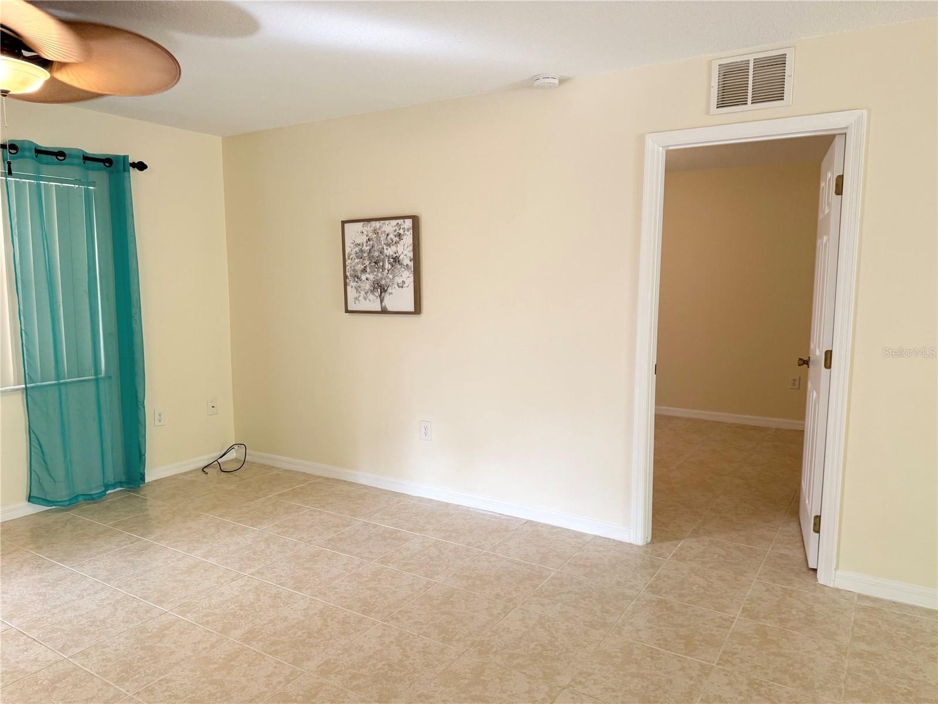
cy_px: 352
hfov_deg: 71.6
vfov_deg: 56.8
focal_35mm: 24
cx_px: 469
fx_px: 650
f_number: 1.78
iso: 160
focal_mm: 6.76
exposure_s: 1/120
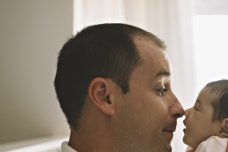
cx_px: 169
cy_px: 136
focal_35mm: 69
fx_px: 437
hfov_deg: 28.9
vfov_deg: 19.4
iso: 200
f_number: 2
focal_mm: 35
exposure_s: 1/160
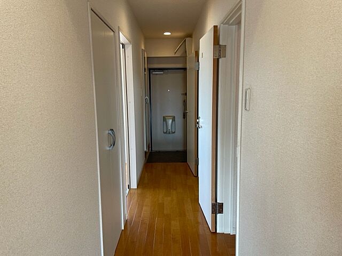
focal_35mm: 26
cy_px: 128
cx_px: 171
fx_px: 257
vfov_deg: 53.1
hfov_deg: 67.3
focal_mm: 4.2
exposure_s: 1/120
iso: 100
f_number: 1.6
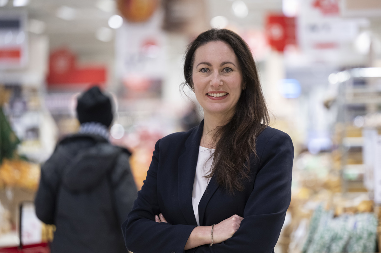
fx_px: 1619
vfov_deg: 9.0
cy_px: 136
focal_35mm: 153
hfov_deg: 13.4
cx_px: 216
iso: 2000
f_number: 2.8
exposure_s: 1/250
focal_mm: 135
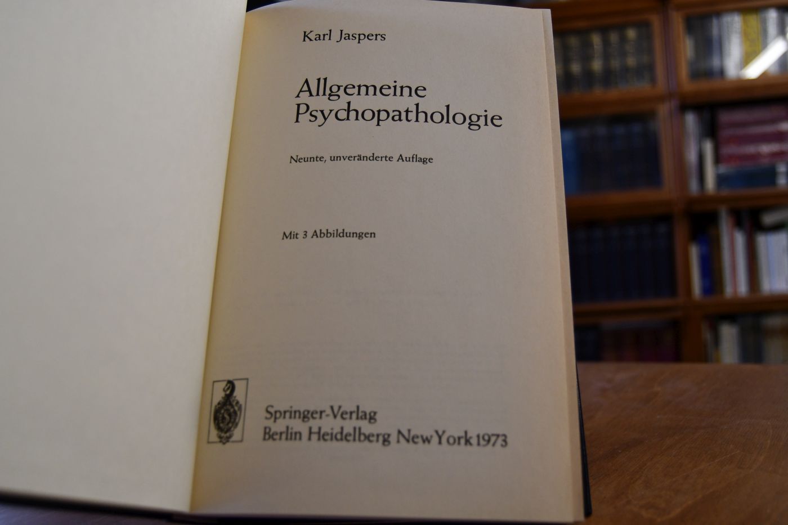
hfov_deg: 53.1
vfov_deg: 36.9
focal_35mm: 36
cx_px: 394
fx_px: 788
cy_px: 262
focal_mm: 24
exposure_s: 1/200
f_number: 3.8
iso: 800
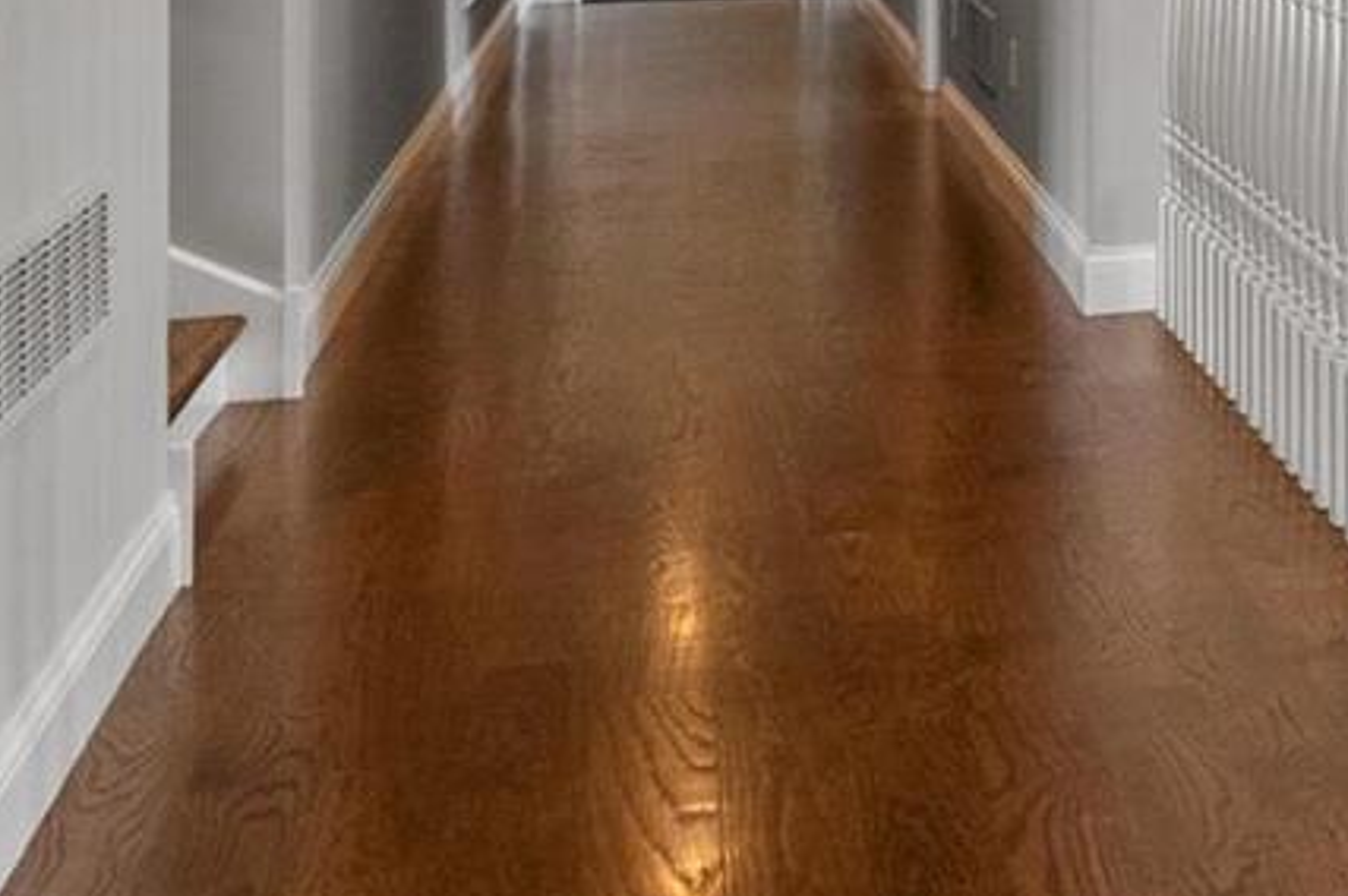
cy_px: -202
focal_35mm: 75
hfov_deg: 20.1
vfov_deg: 17.3
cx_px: 2390
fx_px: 2806
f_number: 8
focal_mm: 10
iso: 400
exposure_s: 1/5
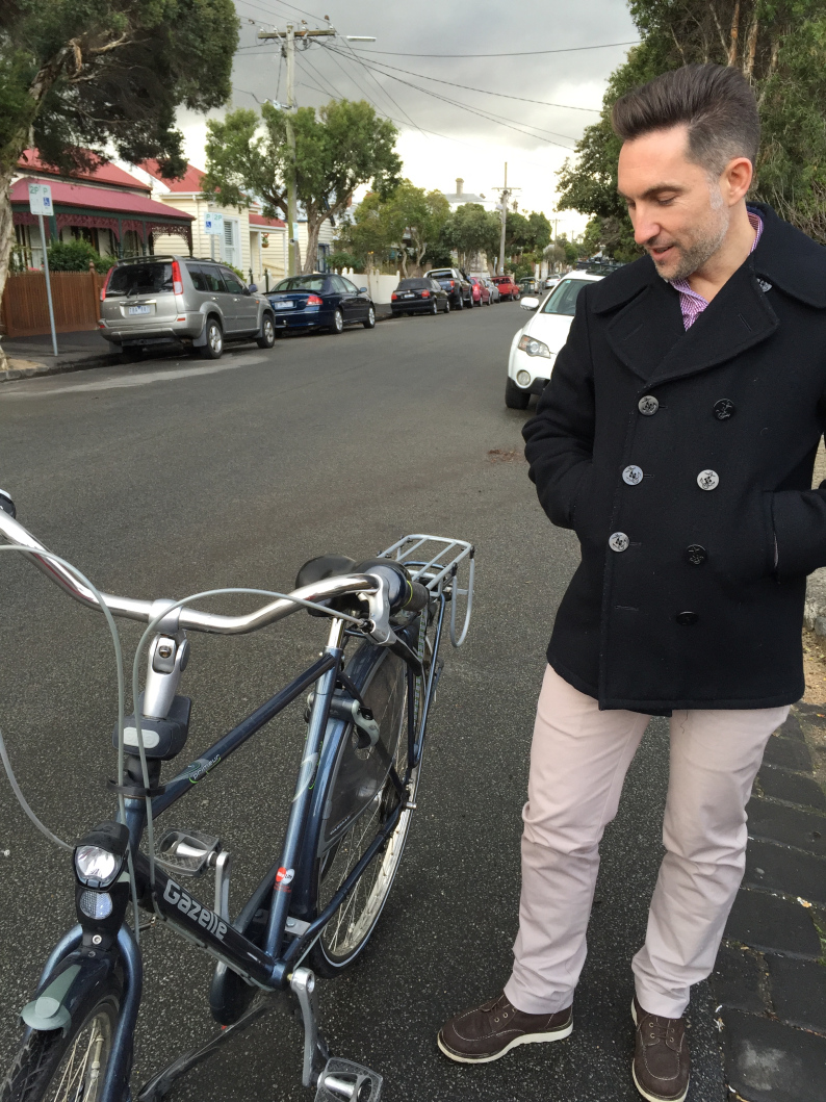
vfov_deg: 61.7
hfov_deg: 48.2
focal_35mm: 29
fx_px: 923
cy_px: 551
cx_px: 413
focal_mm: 4.15
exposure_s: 1/120
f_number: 2.2
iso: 50
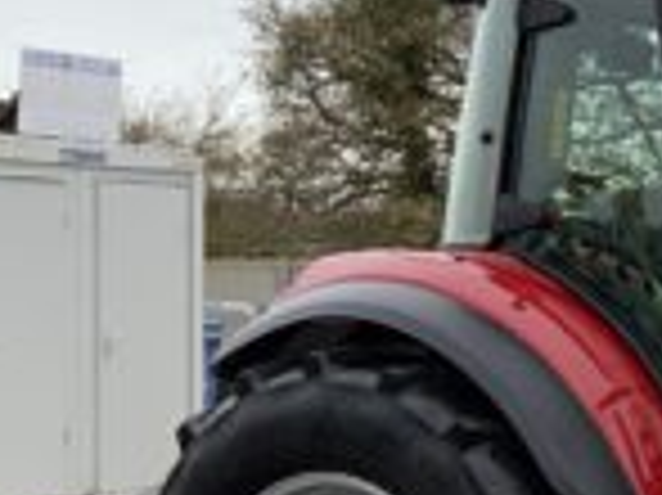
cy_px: 338
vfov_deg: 11.7
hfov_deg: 13.0
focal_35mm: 126
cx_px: 1428
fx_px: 2408
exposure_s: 1/122
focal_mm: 3
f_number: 1.8
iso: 25
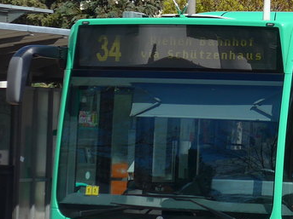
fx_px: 2073
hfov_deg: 8.0
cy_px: 35
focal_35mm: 245
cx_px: 347
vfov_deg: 6.1
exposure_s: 1/800
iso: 80
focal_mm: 14.2
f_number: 4.1
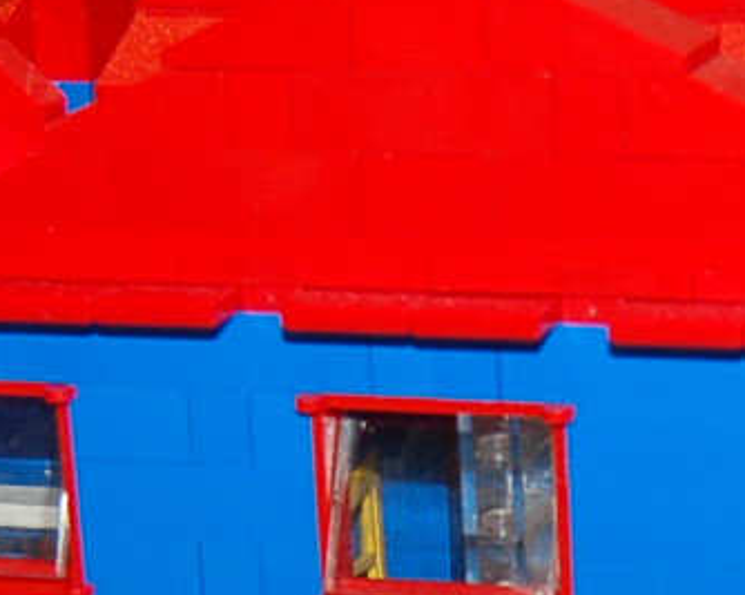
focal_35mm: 152
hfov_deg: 12.6
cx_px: 633
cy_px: 711
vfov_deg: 10.0
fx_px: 3350
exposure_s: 1/60
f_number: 4
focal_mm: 24
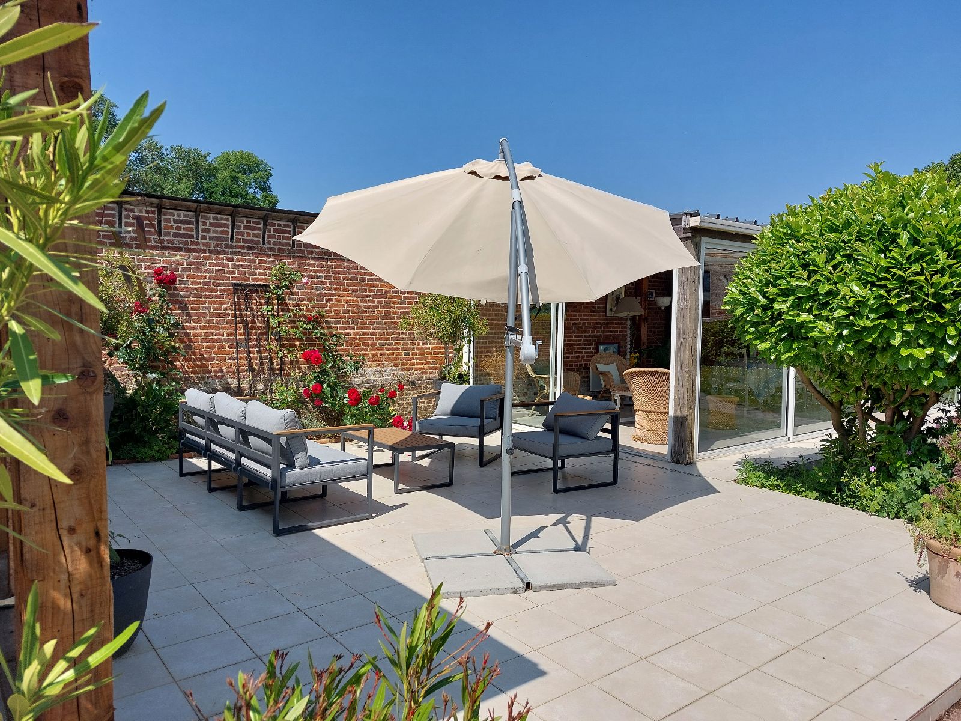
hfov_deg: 69.4
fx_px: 694
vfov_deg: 54.9
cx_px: 480
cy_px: 360
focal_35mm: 25
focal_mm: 5.23
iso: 25
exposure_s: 1/1218
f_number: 1.8
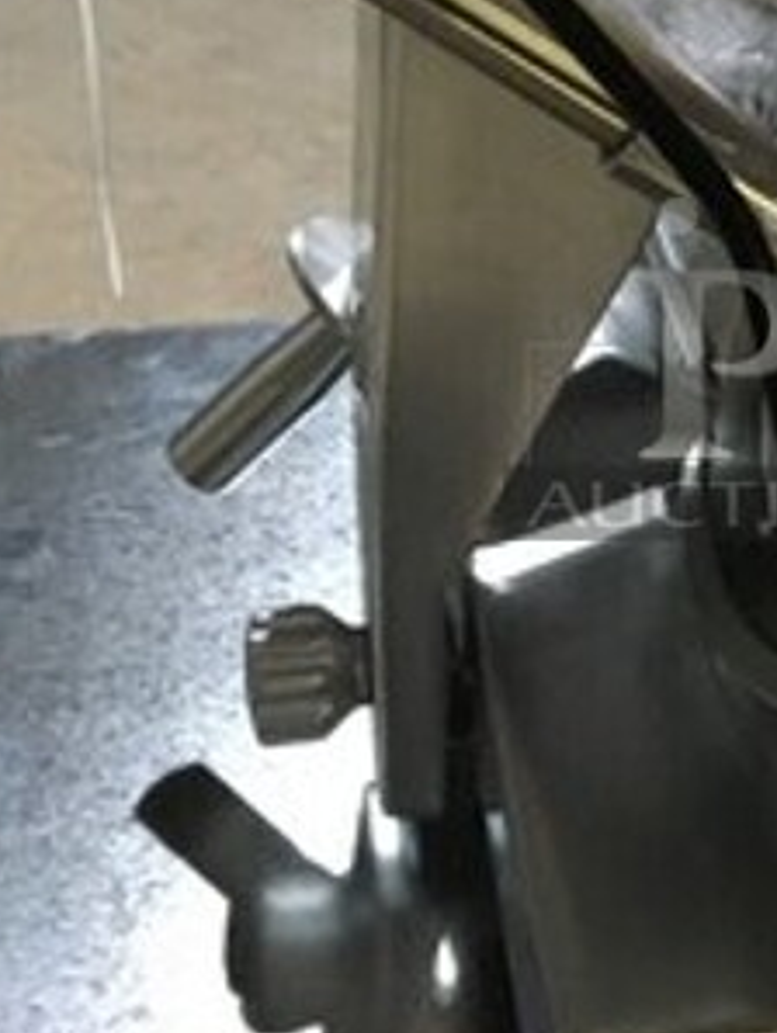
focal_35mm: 79
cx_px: 891
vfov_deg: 24.6
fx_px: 2361
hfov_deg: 17.9
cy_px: 359
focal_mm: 4.15
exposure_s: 1/15
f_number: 2.2
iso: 250
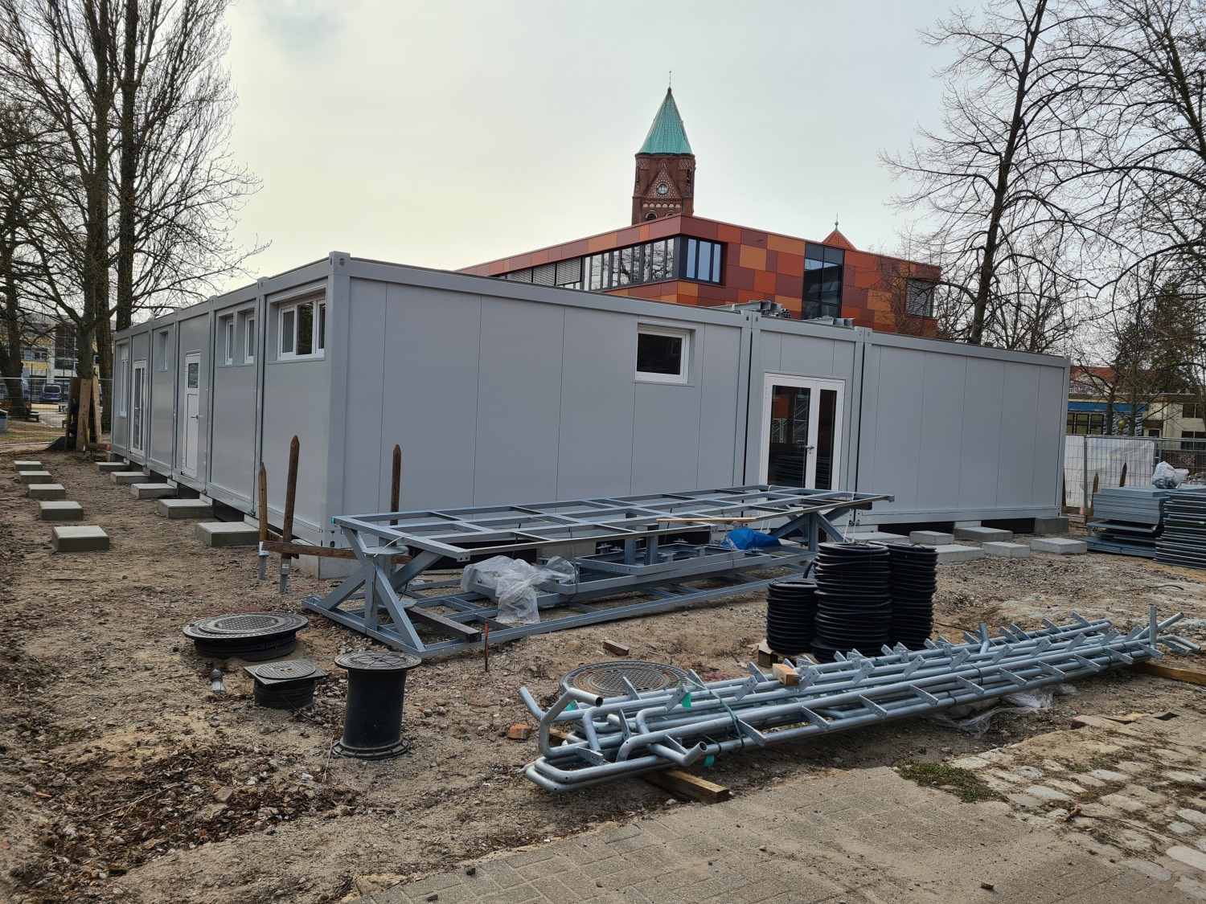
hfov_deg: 67.3
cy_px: 452
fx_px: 906
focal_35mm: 26
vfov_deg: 53.1
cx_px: 603
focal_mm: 5.4
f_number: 1.8
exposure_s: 1/2056
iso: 50
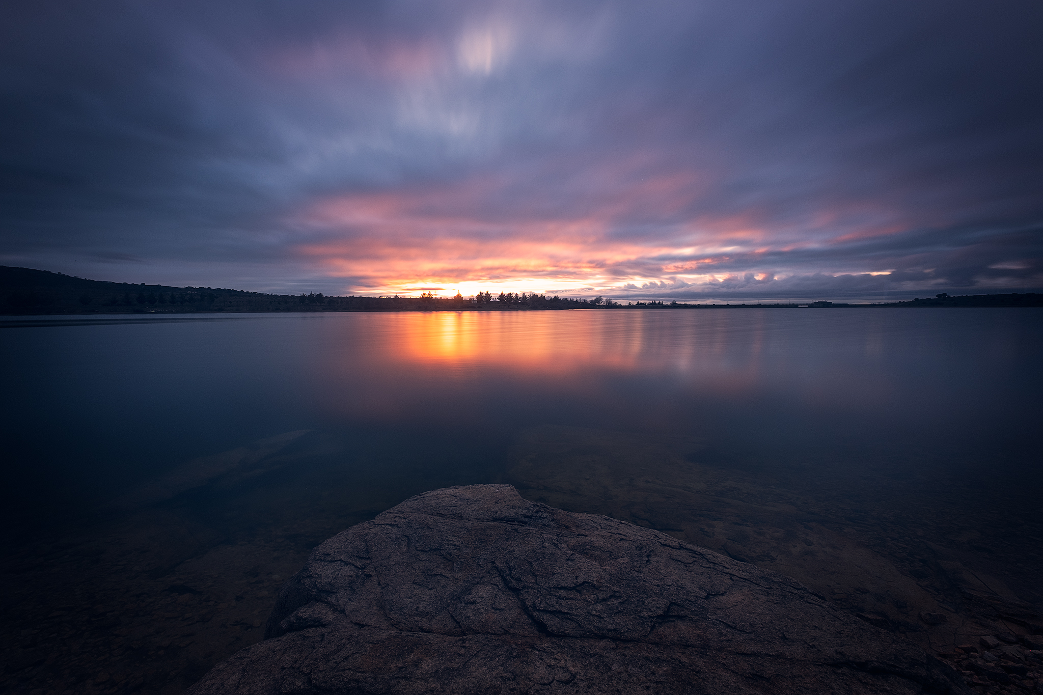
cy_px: 348
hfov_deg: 100.4
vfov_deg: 77.3
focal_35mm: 15
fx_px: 435
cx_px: 522
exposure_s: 120
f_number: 8
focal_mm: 10
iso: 200
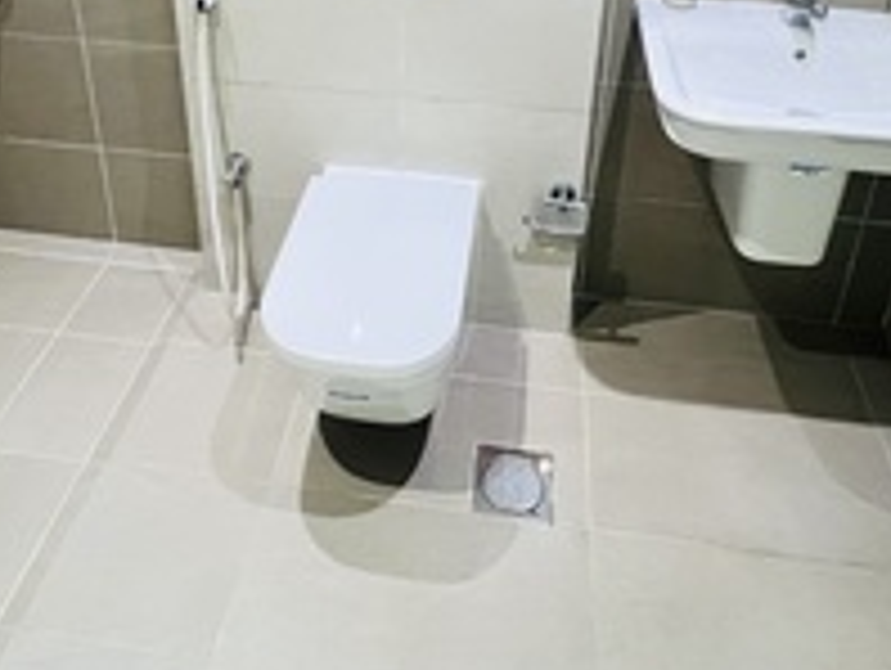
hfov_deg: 59.9
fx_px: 773
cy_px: -11
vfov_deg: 40.6
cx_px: 425
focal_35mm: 30
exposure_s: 1/50
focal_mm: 1.57
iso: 400
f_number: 1.8
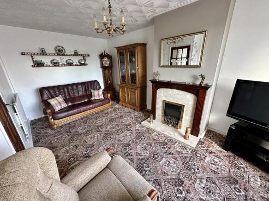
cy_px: 100
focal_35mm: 14
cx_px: 134
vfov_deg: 85.7
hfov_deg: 102.1
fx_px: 109
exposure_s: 1/75
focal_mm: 2.22
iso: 320
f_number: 2.2
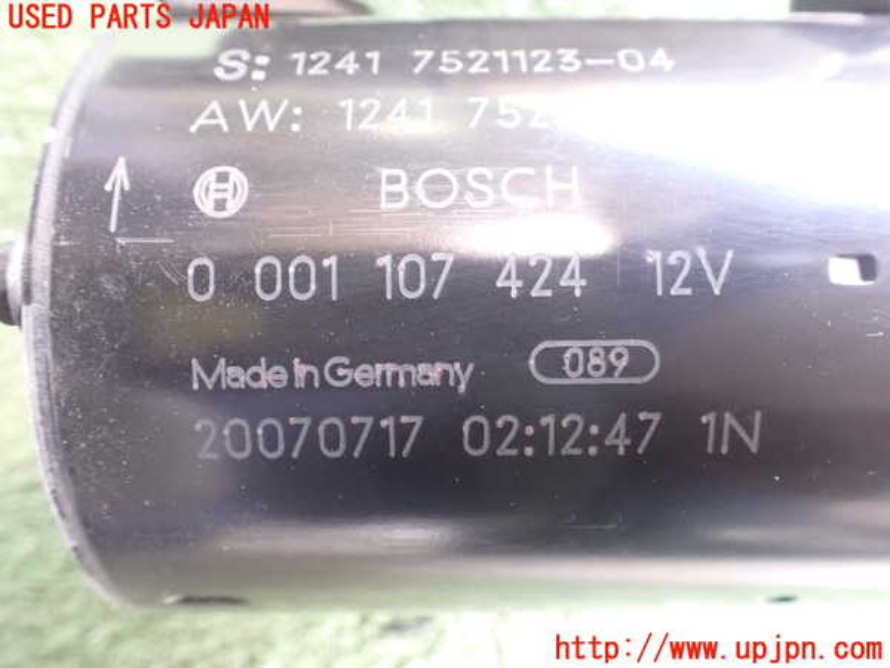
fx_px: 771
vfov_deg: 46.8
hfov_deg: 60.0
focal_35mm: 30
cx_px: 445
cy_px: 334
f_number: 2.3
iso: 1600
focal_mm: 5.4
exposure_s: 1/30
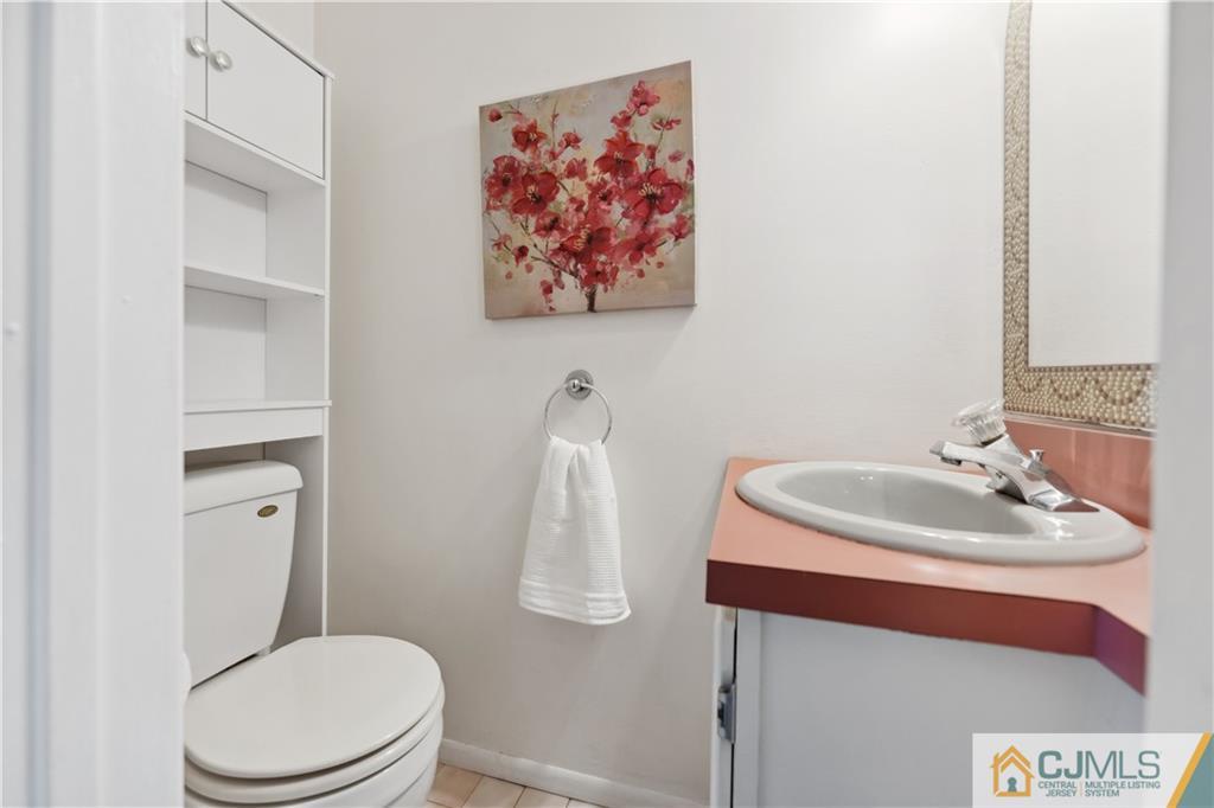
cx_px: 607
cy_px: 404
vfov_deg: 81.2
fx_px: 472
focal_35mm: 14
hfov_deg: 104.3
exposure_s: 1/90
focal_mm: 14
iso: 640
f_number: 4
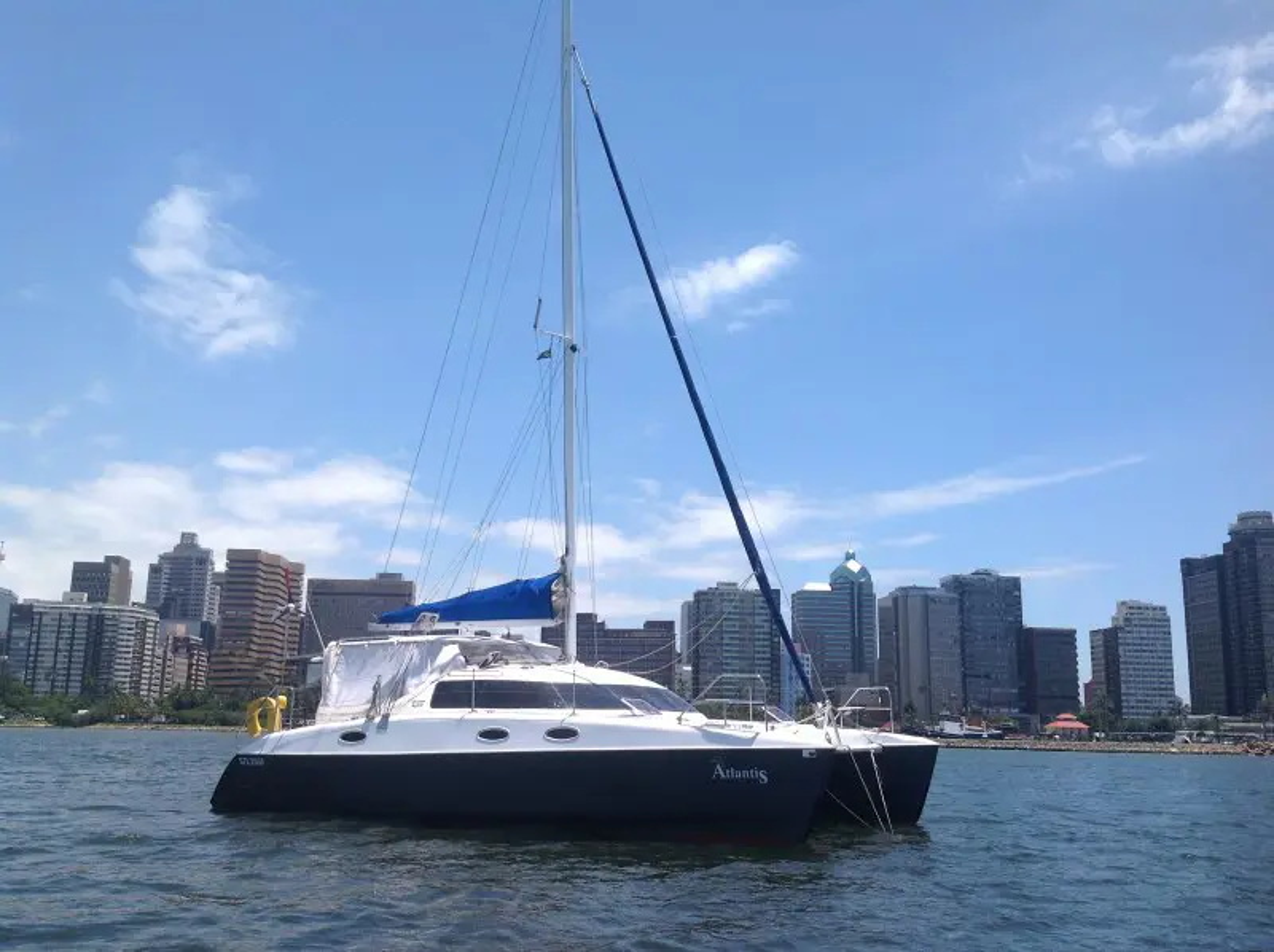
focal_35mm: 35
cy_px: 476
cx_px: 637
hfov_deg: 52.7
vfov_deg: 40.6
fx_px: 1287
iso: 80
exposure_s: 1/2326
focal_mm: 4.28
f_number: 2.4
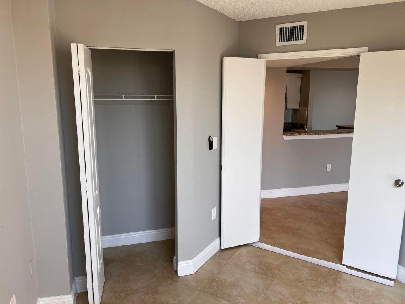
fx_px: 304
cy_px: 152
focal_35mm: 26
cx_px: 202
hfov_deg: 67.3
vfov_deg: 53.1
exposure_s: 1/121
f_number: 1.5
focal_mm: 5.7
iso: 32
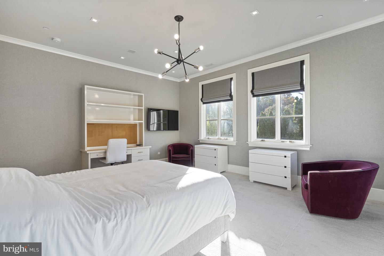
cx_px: 192
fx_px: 171
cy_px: 128
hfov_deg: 96.7
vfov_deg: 73.7
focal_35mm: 16
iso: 500
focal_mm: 16
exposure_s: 1/13
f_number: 8
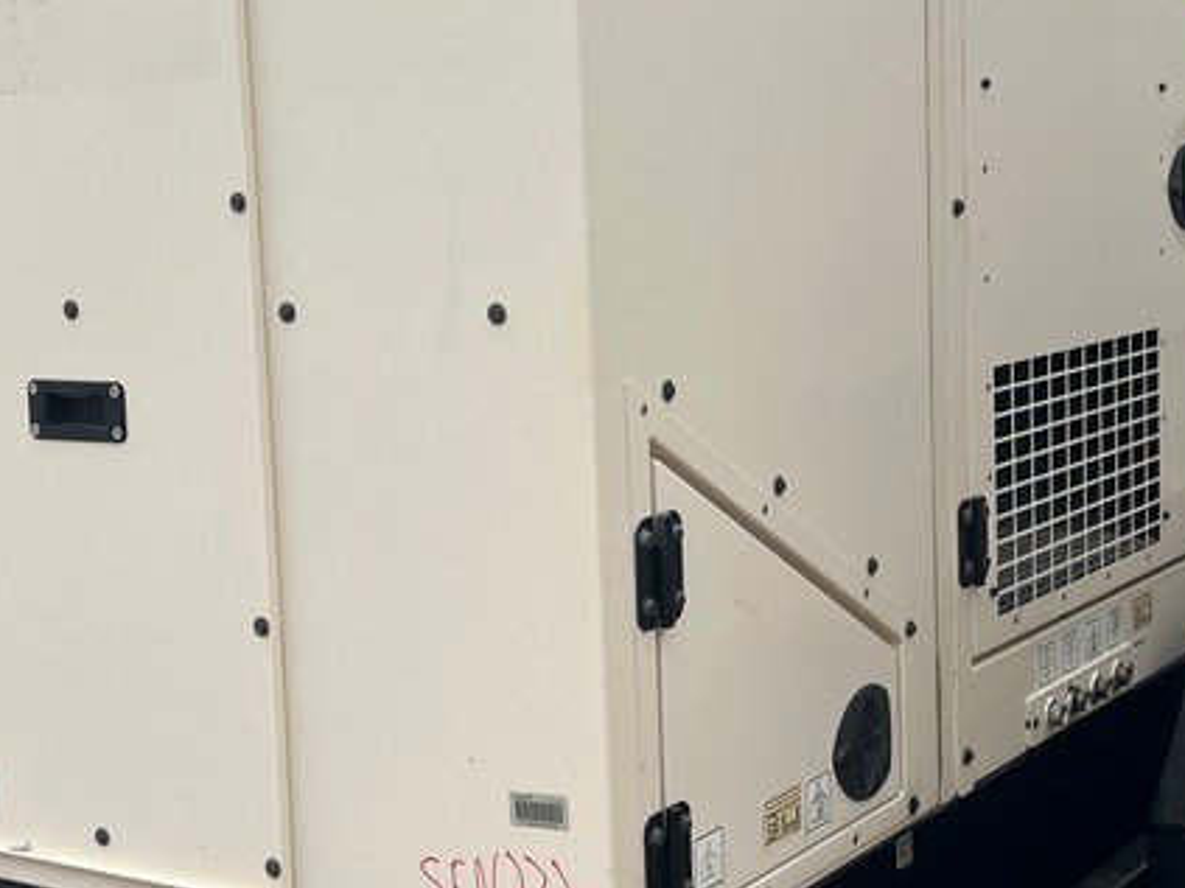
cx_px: 644
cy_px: 375
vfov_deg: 23.3
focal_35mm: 63
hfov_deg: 30.7
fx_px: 2156
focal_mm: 5.1
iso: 50
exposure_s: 1/1000
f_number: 1.6
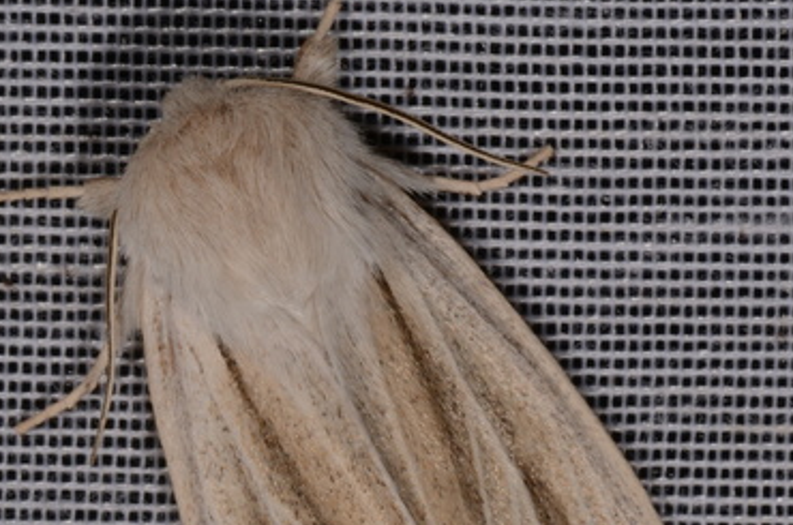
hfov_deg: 7.6
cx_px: 259
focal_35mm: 273
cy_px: 499
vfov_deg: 5.0
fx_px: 6002
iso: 100
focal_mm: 85
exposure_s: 1/60
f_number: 32
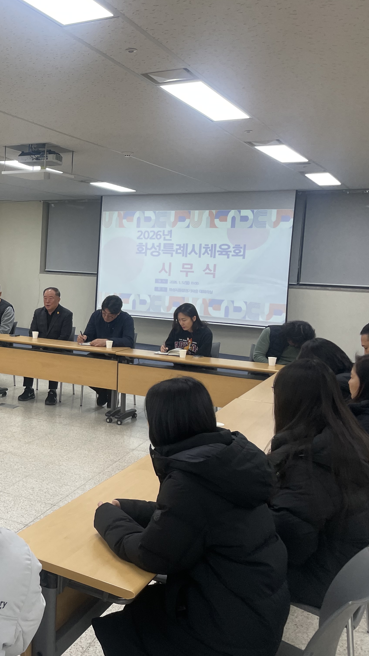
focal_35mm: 38
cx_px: -28
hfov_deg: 28.6
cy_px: 328
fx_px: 661
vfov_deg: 52.8
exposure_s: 1/120
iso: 80
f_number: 1.6
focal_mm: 4.2
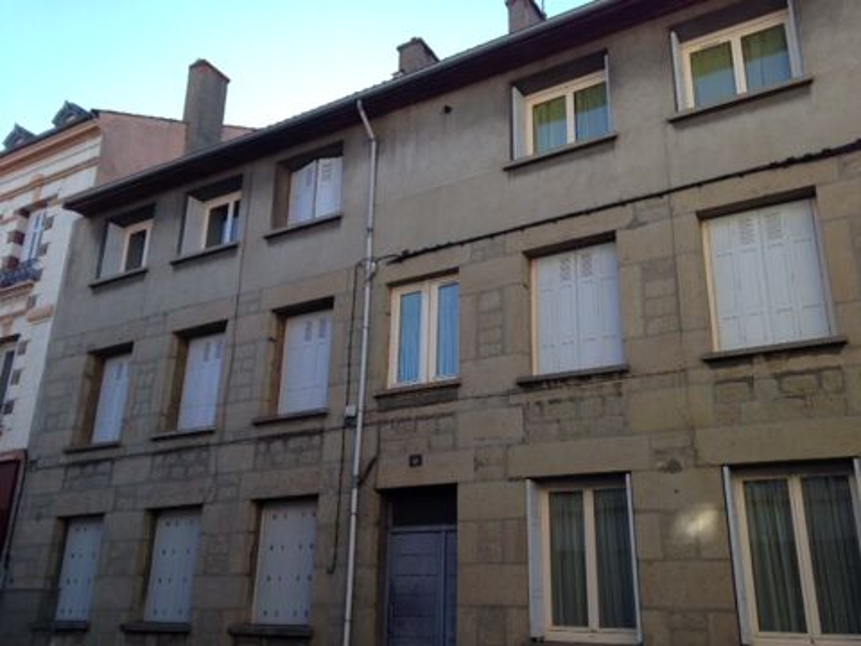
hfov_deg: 55.4
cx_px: 430
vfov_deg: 42.9
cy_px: 323
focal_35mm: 33
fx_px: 821
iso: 50
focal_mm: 4.12
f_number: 2.4
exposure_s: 1/471
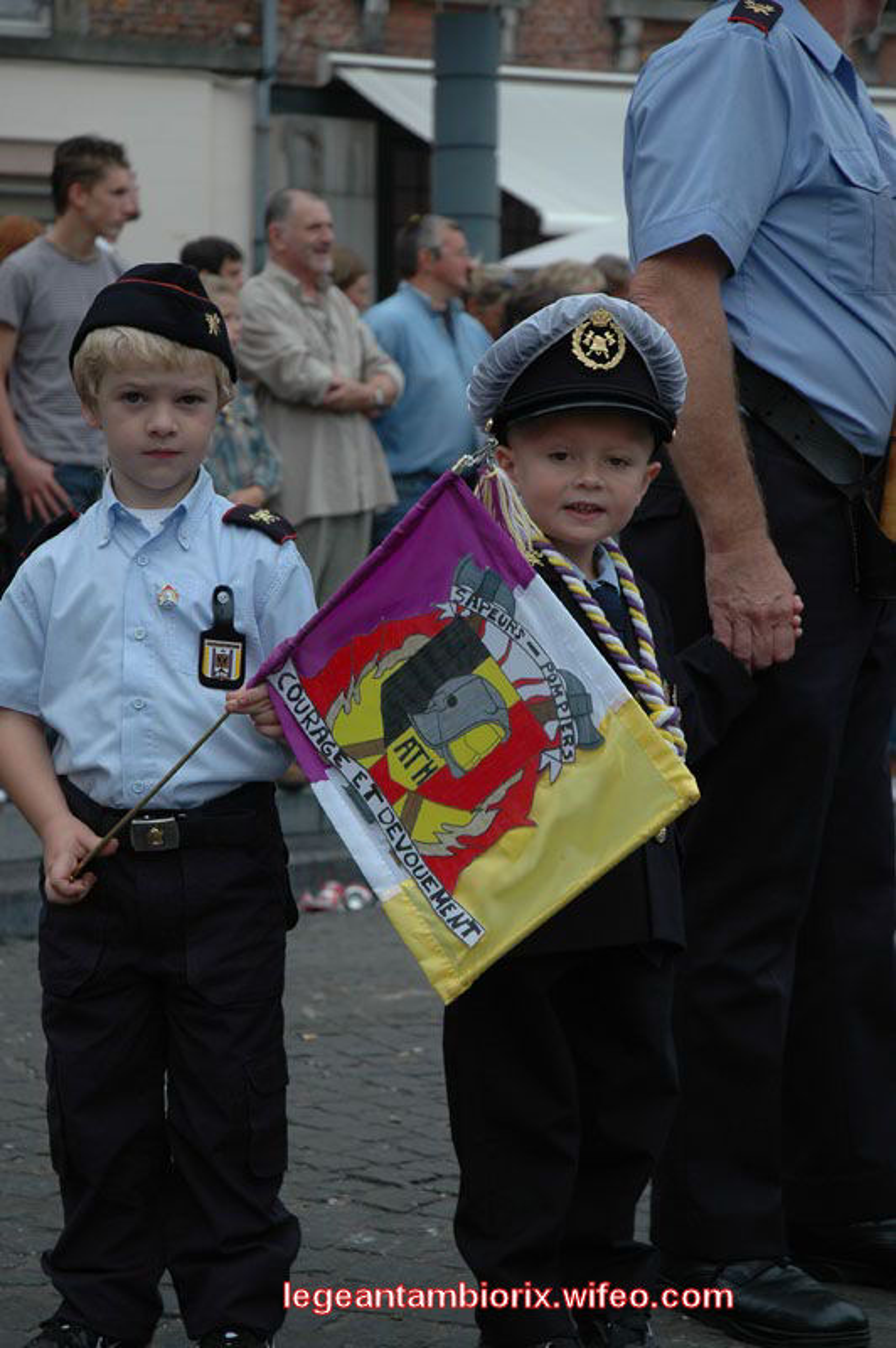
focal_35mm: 82
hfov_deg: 16.5
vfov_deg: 24.6
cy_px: 674
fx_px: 3085
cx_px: 448
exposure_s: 1/160
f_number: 4.5
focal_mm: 55
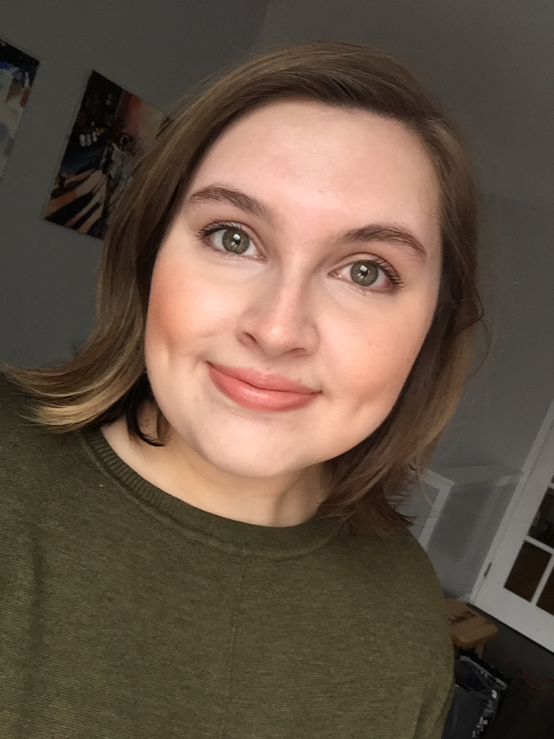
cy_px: 370
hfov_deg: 45.4
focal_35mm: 31
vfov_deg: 58.4
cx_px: 277
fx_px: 662
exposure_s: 1/30
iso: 64
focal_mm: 2.65
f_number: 2.2
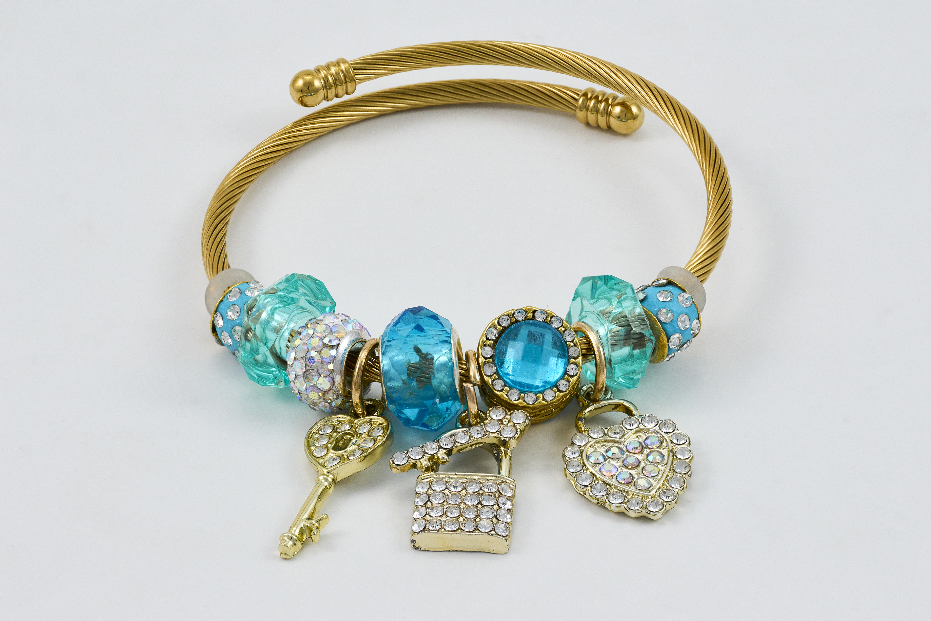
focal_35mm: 157
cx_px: 466
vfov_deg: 8.7
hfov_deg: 13.1
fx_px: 4060
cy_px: 310
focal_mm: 105
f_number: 8
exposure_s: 1/100
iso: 250
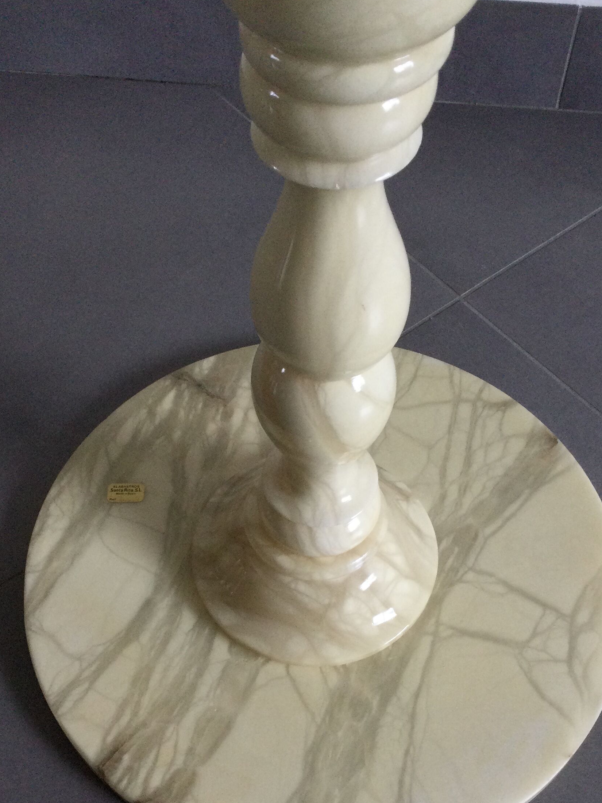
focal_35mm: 46
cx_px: 276
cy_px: 520
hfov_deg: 31.5
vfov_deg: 40.8
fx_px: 1067
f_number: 2.4
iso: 25
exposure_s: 1/33
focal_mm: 3.3
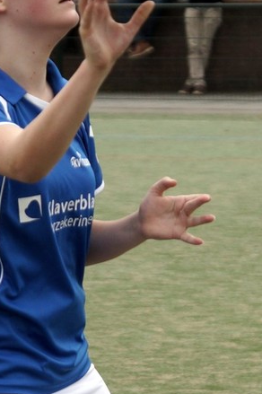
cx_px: 137
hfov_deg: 7.8
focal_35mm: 175
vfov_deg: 11.7
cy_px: 291
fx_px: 1913
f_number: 2.8
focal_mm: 50
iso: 100
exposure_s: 1/1250
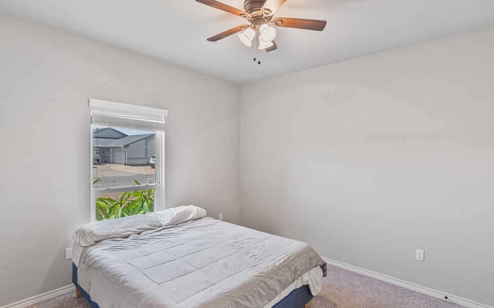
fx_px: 242
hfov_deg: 91.1
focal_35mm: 18
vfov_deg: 65.0
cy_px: 155
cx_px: 257
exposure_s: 1/6
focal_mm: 16
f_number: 8
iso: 800
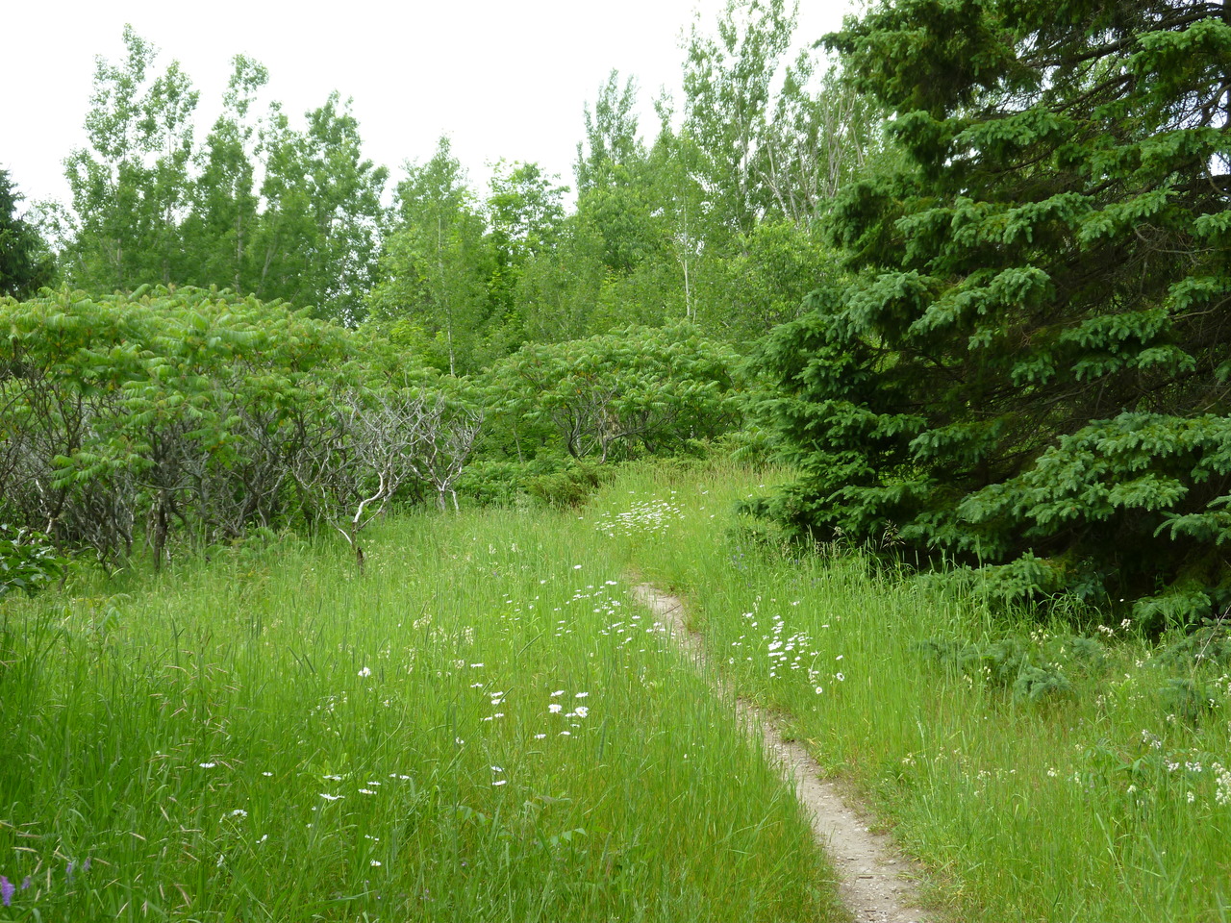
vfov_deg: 32.2
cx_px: 616
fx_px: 1600
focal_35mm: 45
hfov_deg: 42.1
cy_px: 462
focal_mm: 8.1
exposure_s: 1/125
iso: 80
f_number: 4.2
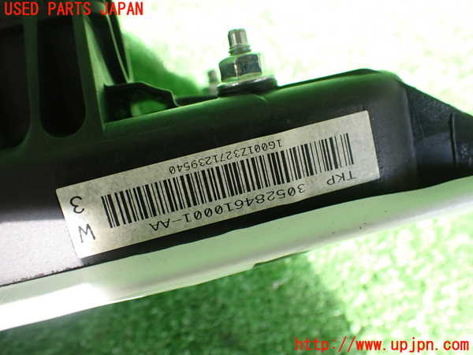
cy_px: 178
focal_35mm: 30
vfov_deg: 46.8
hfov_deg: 60.0
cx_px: 236
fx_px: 410
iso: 250
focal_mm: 5.4
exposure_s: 1/125
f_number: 2.3
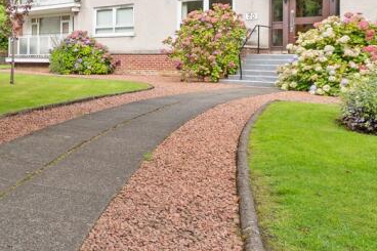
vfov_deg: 33.4
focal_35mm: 39
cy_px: 60
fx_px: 408
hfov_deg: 41.6
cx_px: -16
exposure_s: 1/80
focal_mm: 14
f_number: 8
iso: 200
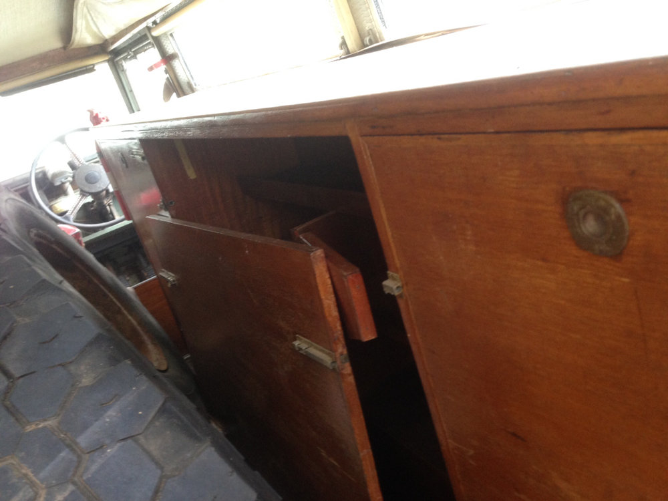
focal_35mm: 33
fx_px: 637
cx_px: 334
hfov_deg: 55.4
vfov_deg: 42.9
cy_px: 250
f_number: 2.4
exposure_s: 1/20
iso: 125
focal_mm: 4.12
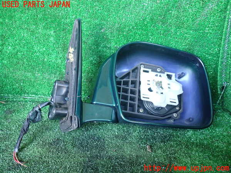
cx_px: 116
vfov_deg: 46.8
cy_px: 86
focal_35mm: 30
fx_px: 200
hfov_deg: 60.0
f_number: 2.3
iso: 320
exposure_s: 1/30
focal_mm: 5.4
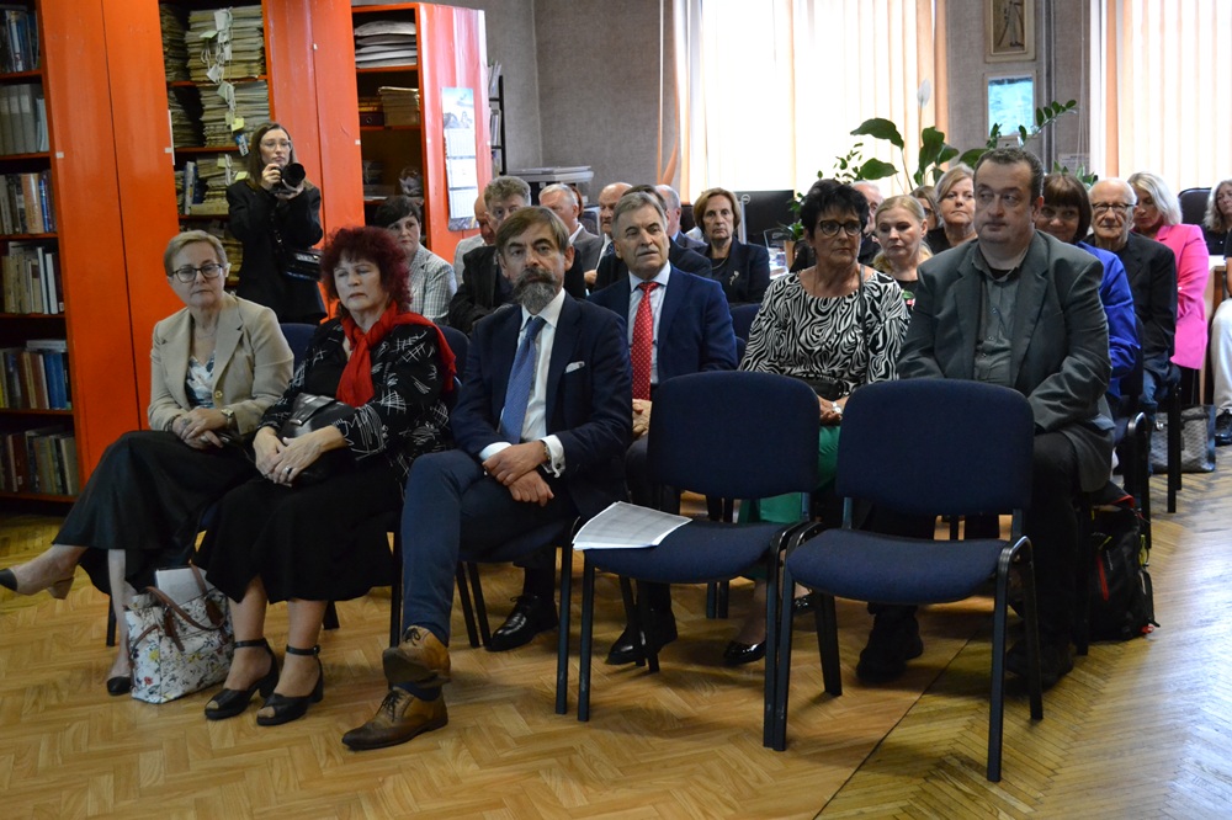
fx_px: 1539
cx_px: 616
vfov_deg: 29.8
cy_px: 410
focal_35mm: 45
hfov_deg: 43.6
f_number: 4.5
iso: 3200
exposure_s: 1/80
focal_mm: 30
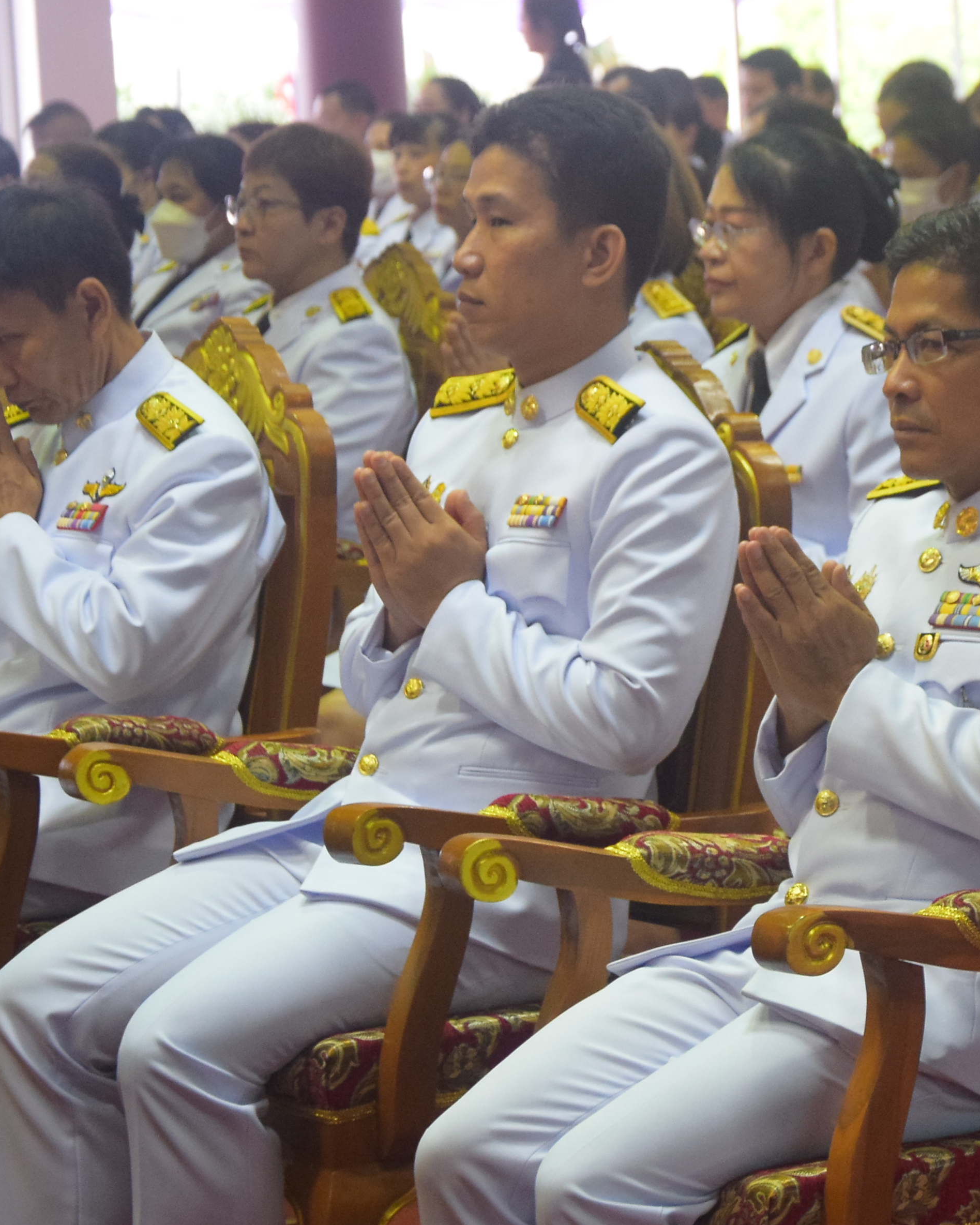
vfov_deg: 12.4
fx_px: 5620
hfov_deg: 9.9
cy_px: 679
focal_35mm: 155
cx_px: 920
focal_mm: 58
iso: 2000
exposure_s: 1/50
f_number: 5
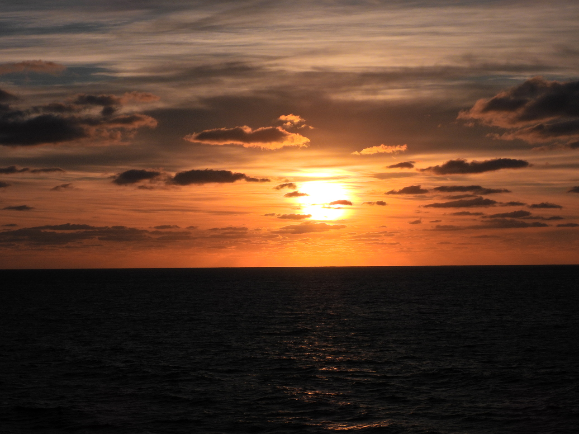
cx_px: 290
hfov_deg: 24.4
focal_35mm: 80
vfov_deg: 18.4
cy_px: 217
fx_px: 1338
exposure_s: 1/2000
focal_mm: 14.3
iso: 100
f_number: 7.1
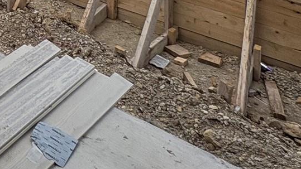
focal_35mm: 58
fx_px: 463
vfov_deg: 15.2
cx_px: -189
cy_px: -200
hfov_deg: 24.4
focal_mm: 2.22
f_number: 2.2
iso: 50
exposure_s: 1/3390
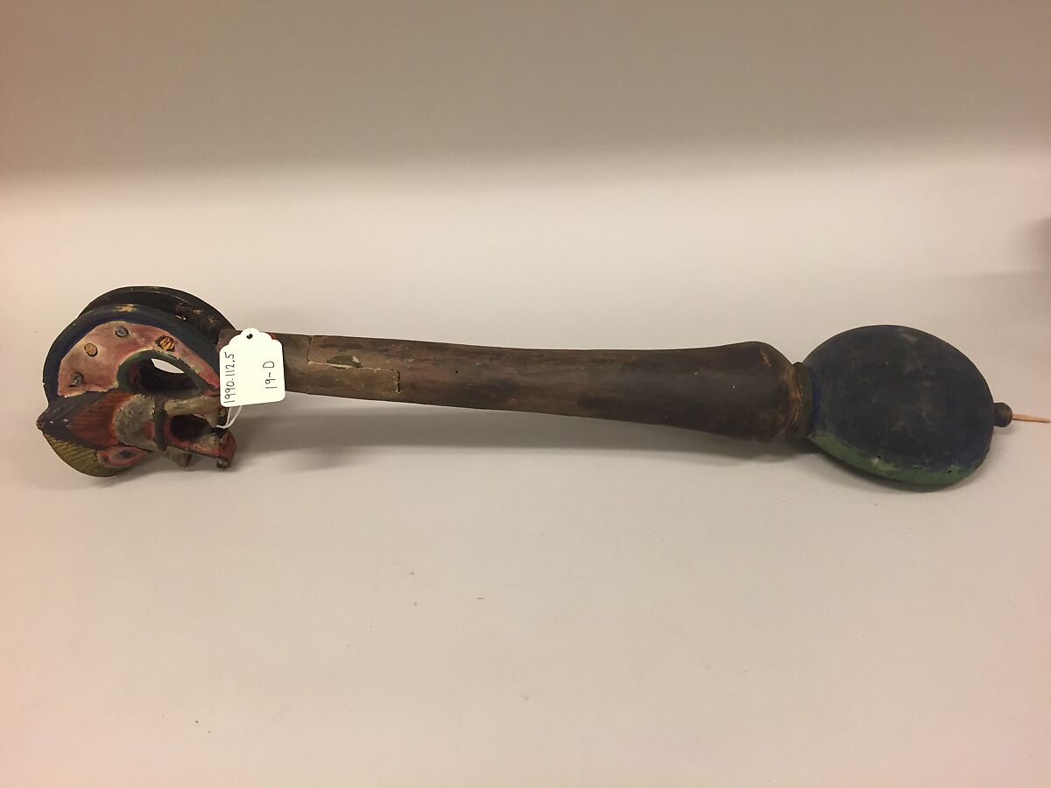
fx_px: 880
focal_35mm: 29
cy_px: 394
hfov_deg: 61.7
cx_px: 526
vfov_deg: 48.2
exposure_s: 1/30
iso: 100
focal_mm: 4.15
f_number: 2.2
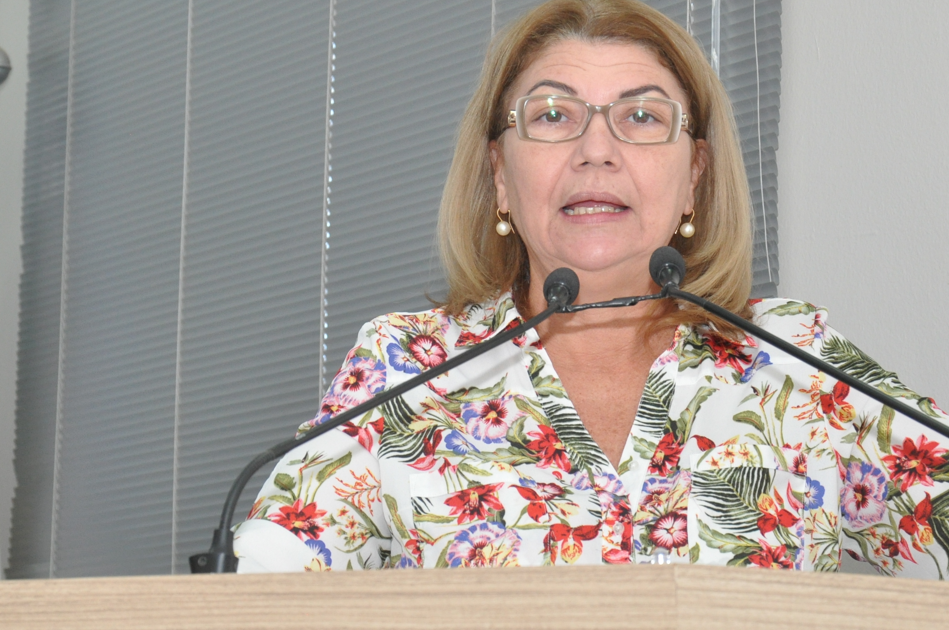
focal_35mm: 153
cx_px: 344
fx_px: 4028
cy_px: 174
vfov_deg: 8.9
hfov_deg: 13.4
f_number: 5
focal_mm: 58
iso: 800
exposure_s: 1/160
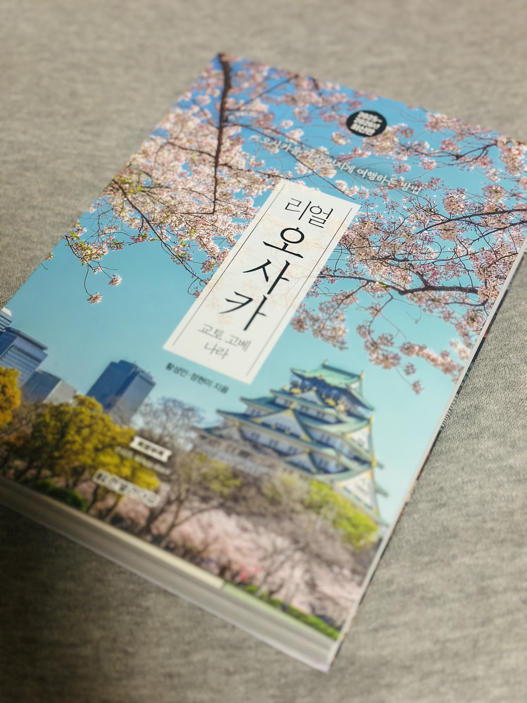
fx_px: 974
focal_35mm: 48
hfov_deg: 30.3
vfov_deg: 39.7
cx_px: 264
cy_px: 352
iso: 320
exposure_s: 1/40
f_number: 1.78
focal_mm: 6.86
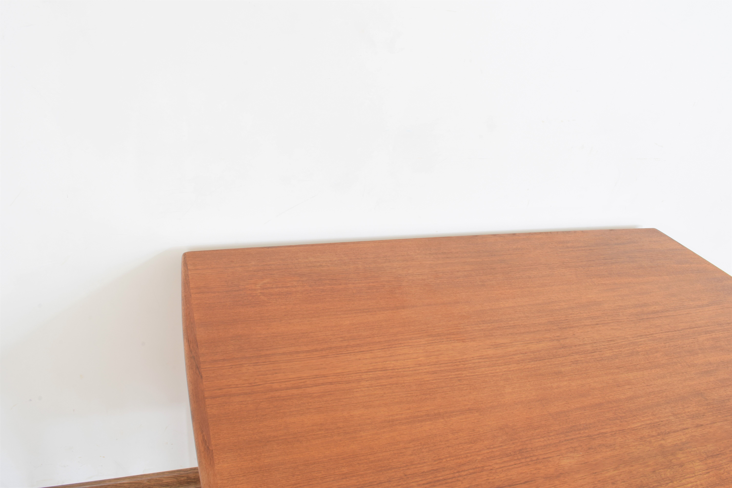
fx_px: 610
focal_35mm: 30
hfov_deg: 61.9
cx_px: 366
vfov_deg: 43.6
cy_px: 244
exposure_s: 5
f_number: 22
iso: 100
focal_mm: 20
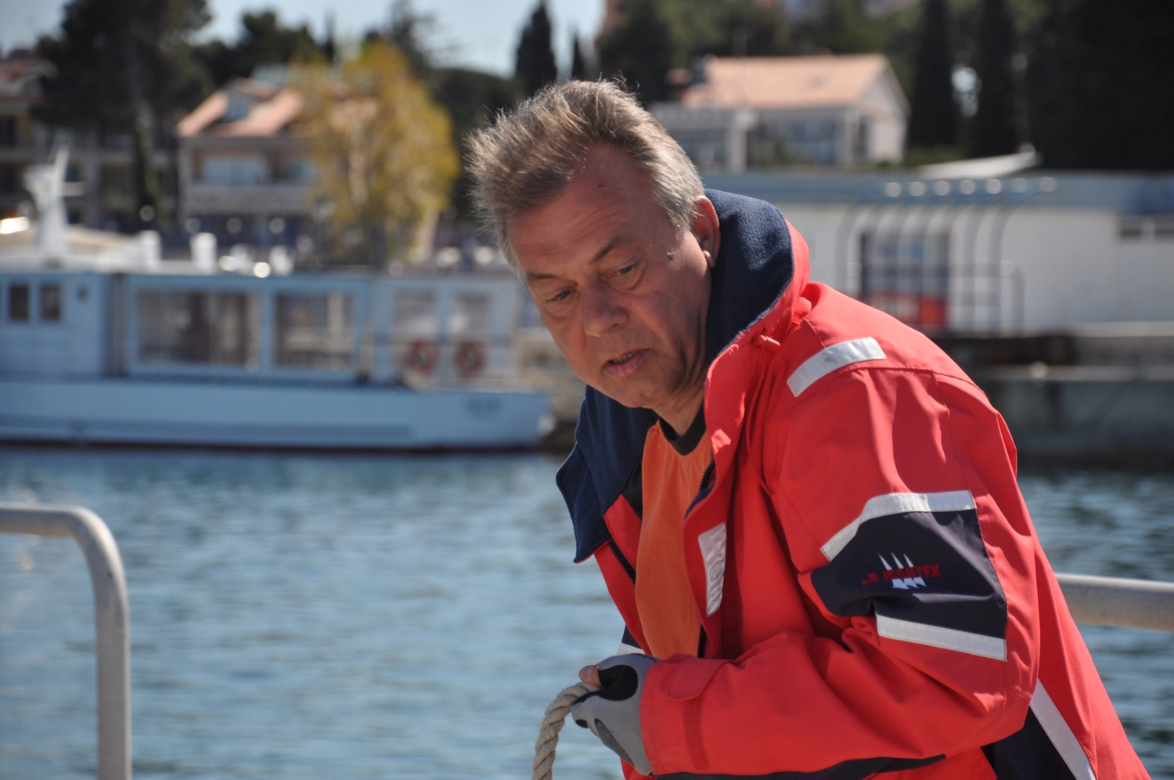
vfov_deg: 8.7
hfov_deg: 13.1
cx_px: 587
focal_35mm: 158
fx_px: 5130
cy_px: 390
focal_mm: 105
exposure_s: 1/800
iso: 200
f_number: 5.6
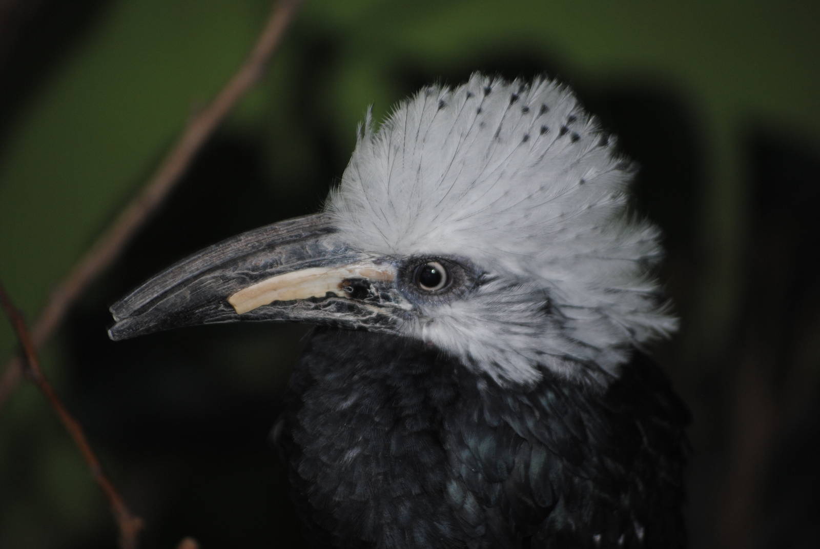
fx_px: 5131
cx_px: 410
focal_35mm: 225
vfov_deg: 6.1
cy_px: 274
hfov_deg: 9.1
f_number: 5
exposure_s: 1/60
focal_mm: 150
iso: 200
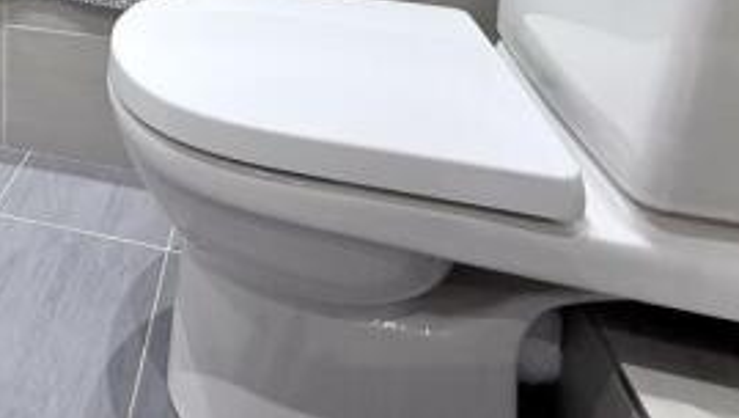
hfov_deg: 54.7
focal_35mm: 33
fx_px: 647
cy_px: -180
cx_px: 133
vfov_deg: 27.2
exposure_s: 1/100
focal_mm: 2.22
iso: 250
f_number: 2.2
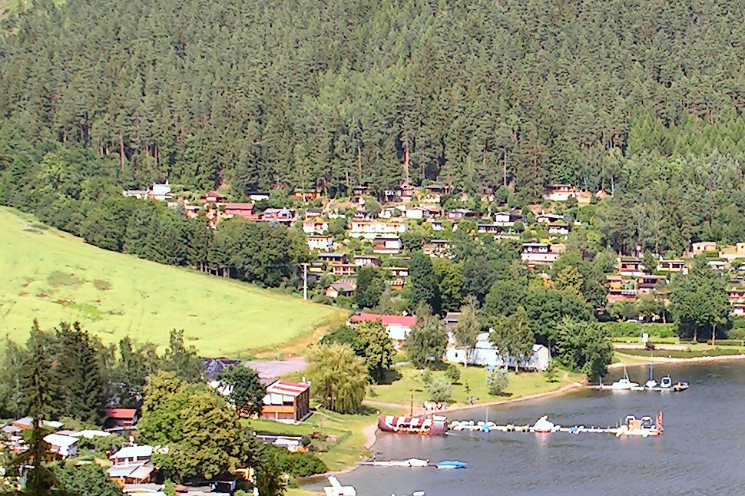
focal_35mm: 134
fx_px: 2772
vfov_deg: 10.2
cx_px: 571
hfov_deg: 15.2
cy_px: 468
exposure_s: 1/250
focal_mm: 10.2
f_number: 4.8
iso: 64
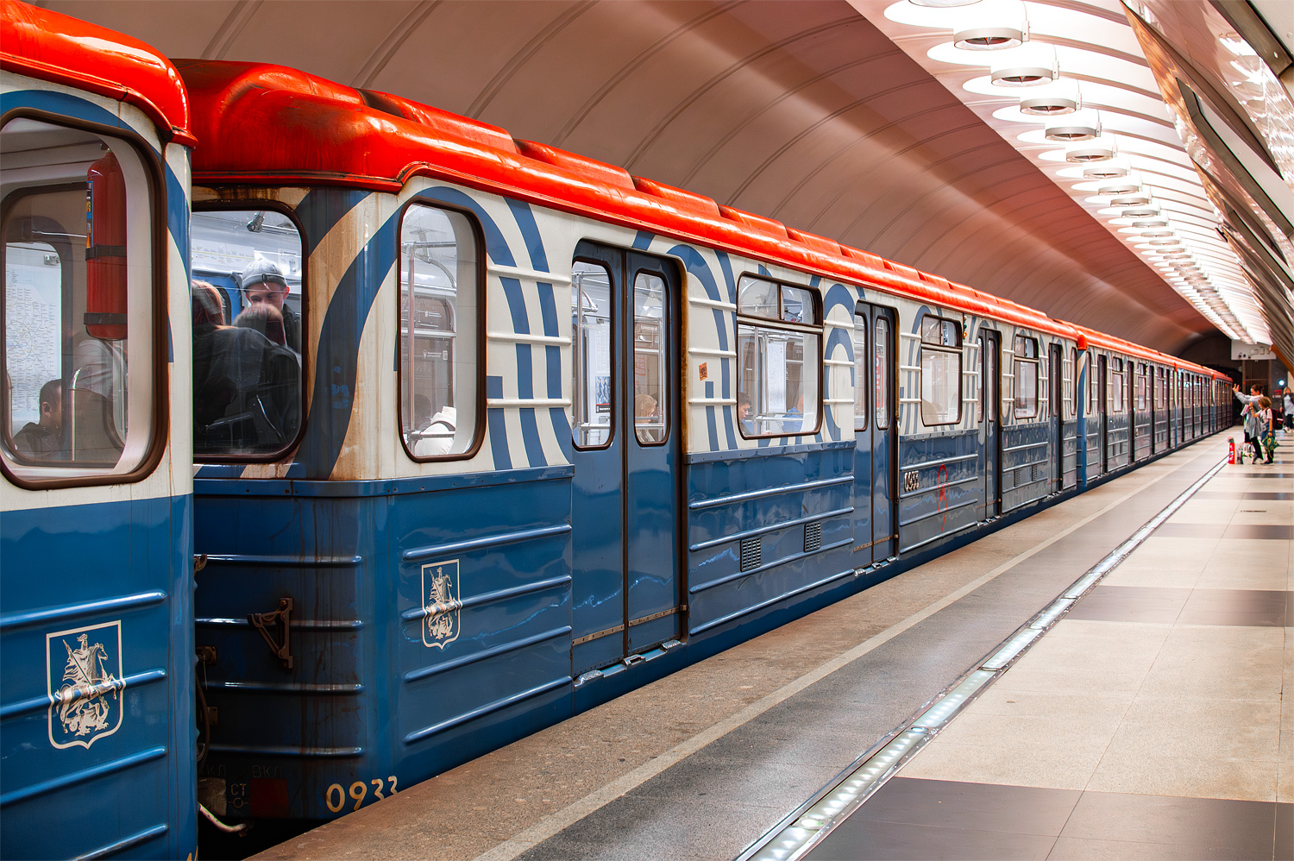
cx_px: 647
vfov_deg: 37.8
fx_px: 1257
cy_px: 430
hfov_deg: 54.5
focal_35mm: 35
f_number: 7.1
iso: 1250
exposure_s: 1/40
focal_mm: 35
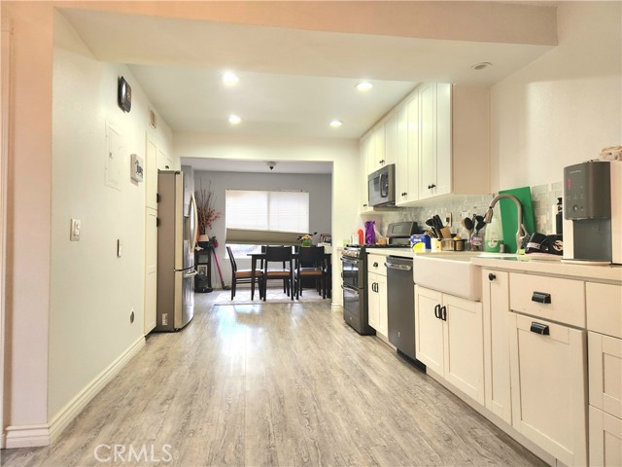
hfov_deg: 73.9
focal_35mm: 23
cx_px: 311
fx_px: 413
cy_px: 234
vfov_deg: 58.9
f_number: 1.8
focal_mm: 5.4
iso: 160
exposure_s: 1/120
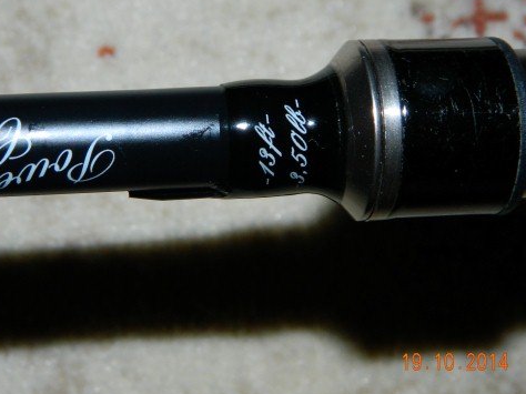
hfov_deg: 25.3
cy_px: 151
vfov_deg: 19.1
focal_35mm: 77
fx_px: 1169
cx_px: 198
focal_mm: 10.2
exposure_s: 1/50
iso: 200
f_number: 10.7
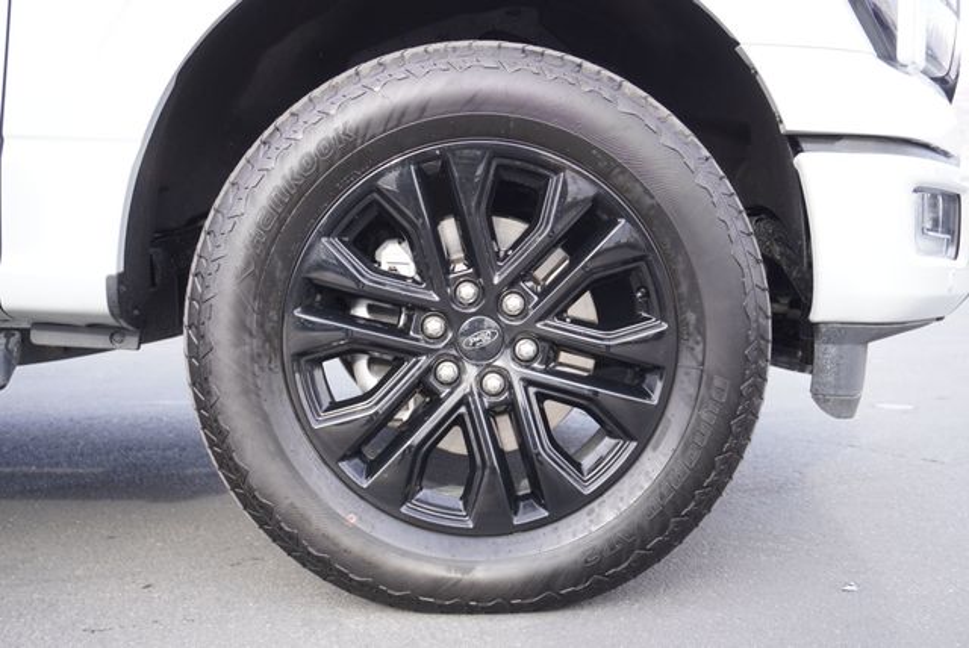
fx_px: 1131
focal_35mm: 42
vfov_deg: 32.0
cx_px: 484
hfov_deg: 46.4
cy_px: 324
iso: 125
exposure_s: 1/60
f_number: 4.5
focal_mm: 28
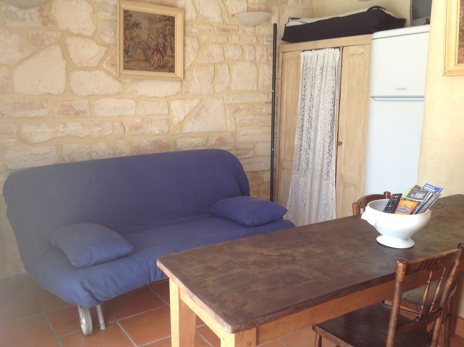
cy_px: 174
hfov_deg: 52.7
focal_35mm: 35
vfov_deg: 40.6
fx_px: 468
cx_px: 232
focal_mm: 4.28
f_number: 2.4
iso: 64
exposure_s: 1/60
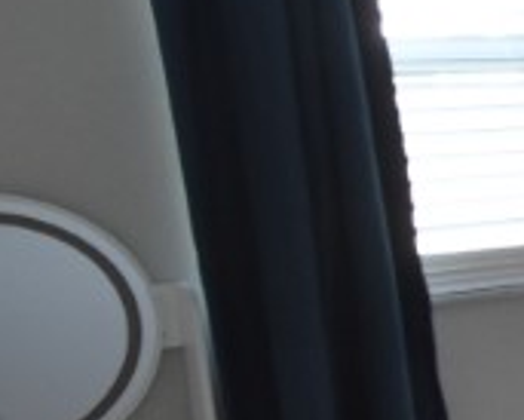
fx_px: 1474
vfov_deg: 16.2
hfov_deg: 12.7
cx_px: 1413
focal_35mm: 95
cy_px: 251
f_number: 3.5
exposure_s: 1/60
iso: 800
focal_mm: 10
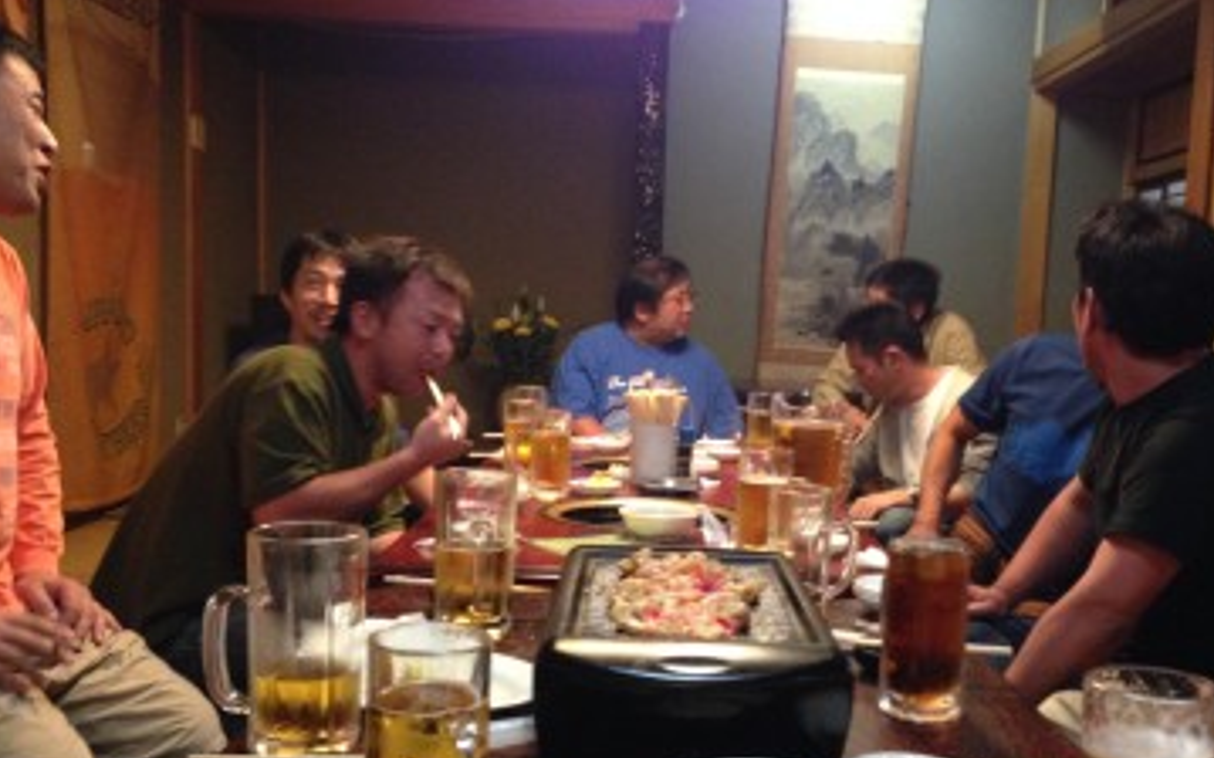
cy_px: 443
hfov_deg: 50.3
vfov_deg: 32.7
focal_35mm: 39
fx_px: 1290
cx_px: 663
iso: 400
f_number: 2.4
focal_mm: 4.12
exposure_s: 1/17
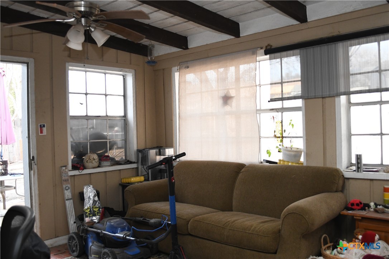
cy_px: 130
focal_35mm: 33
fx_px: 356
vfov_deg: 39.9
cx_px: 194
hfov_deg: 57.3
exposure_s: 1/250
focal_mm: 22
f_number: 3.8
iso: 1600
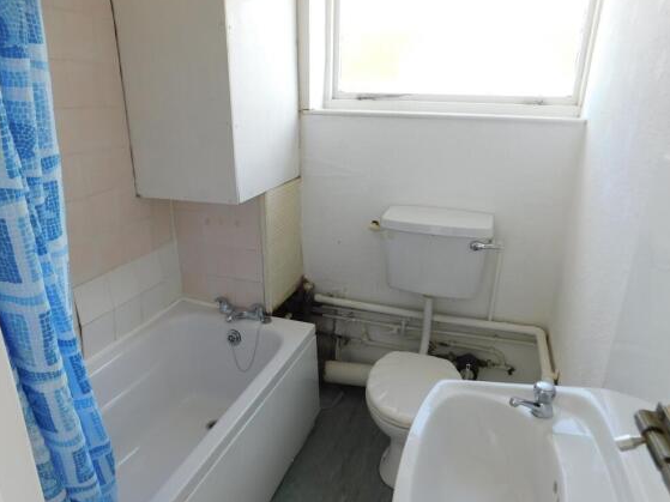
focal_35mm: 24
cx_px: 327
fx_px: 464
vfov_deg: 56.8
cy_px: 247
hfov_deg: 71.6
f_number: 3
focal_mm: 4
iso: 125
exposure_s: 1/100
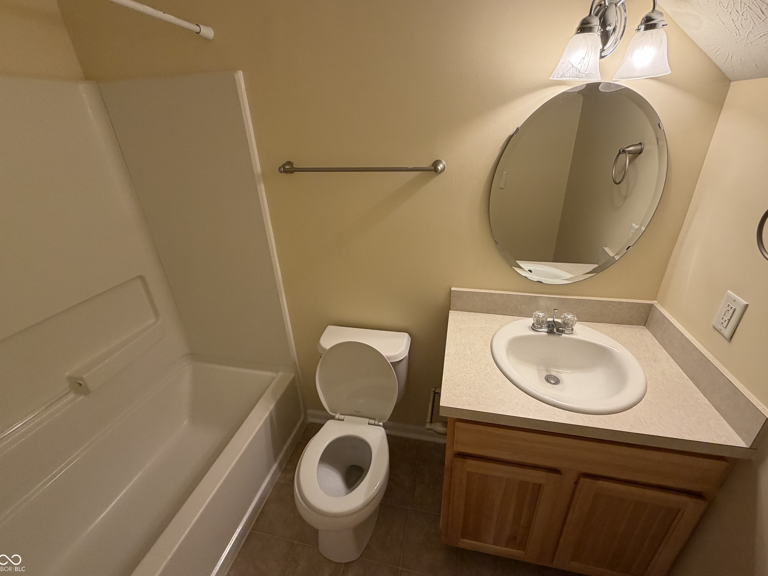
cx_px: 397
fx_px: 333
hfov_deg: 98.1
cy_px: 270
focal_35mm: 15
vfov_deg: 81.6
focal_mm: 2.22
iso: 200
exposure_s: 1/120
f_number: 2.2
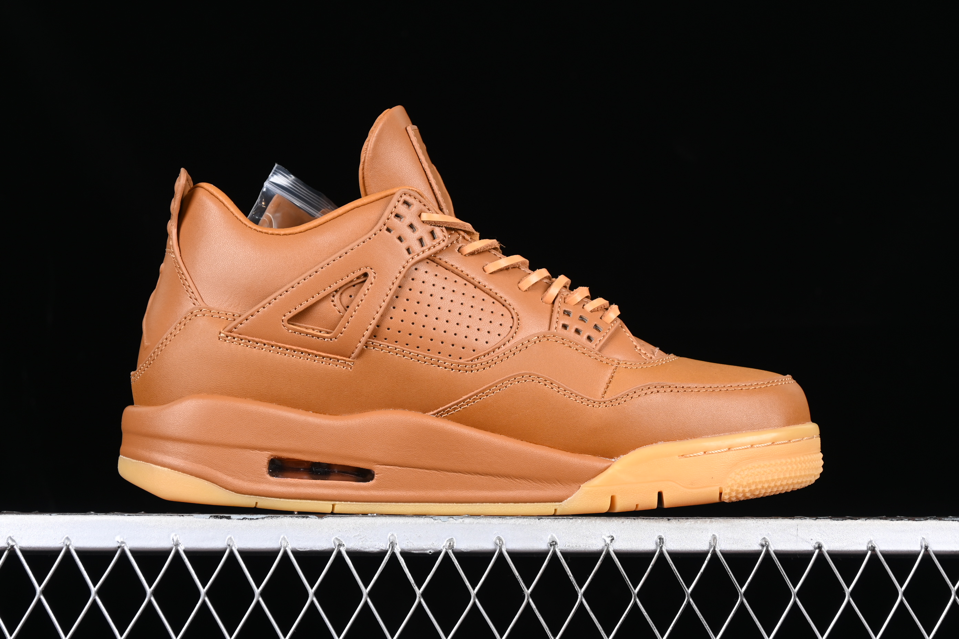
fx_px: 1998
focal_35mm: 75
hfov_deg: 27.0
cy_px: 320
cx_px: 480
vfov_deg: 18.2
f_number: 6.3
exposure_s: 1/60
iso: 160
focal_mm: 50
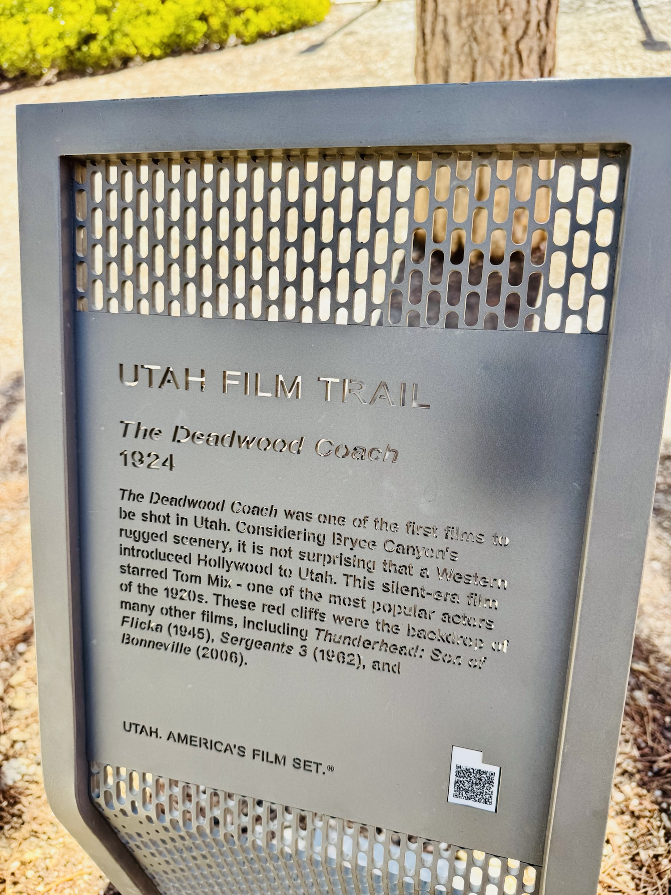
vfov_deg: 71.6
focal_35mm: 24
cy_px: 448
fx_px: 620
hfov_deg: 56.8
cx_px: 336
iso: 80
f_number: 1.78
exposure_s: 1/362
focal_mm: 6.76
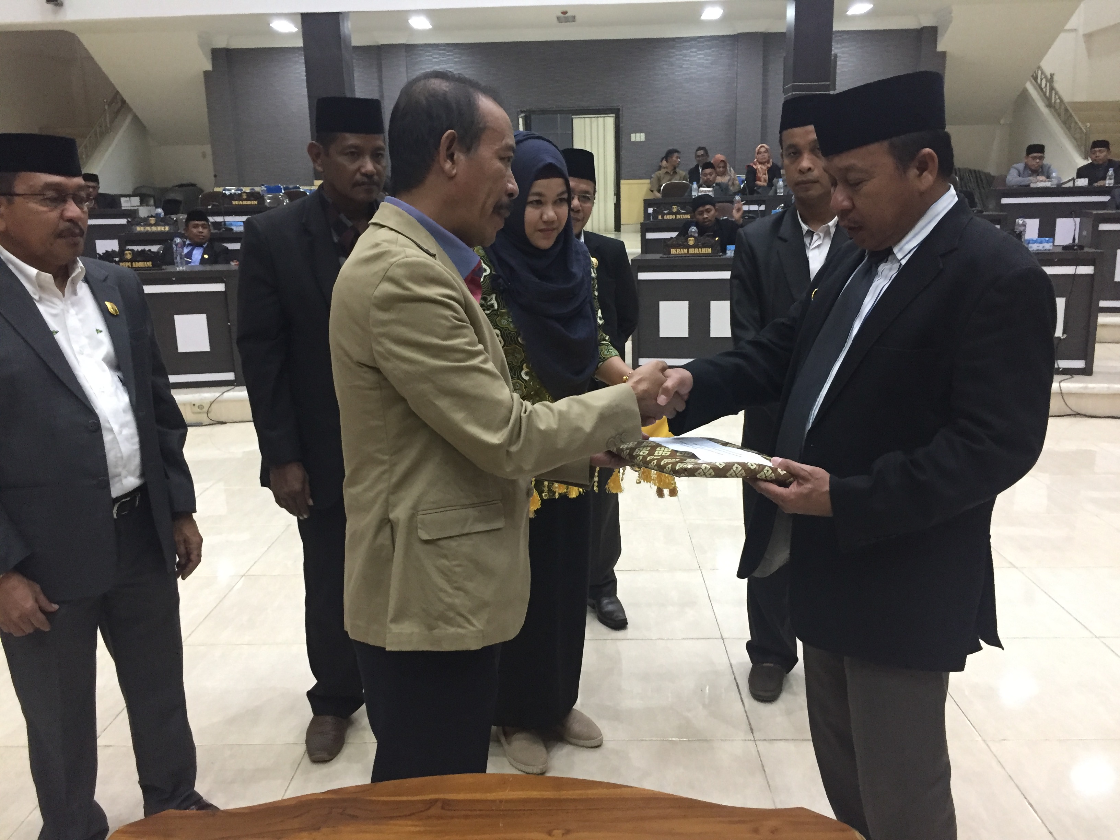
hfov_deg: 61.7
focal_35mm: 29
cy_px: 420
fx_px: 938
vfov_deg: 48.2
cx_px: 560
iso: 250
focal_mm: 4.15
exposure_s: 1/20
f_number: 2.2
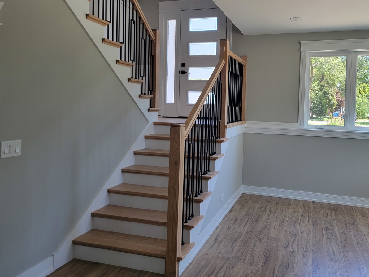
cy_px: 111
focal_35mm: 29
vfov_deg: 48.0
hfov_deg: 61.4
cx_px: 211
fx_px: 309
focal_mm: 6.7
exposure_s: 1/120
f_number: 1.8
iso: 64
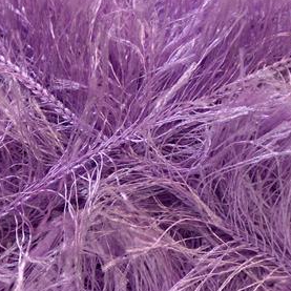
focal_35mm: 148
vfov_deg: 11.8
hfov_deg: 11.8
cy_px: 153
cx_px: 122
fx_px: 1408
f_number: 3
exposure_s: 1/16.2
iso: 200
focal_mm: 23.76
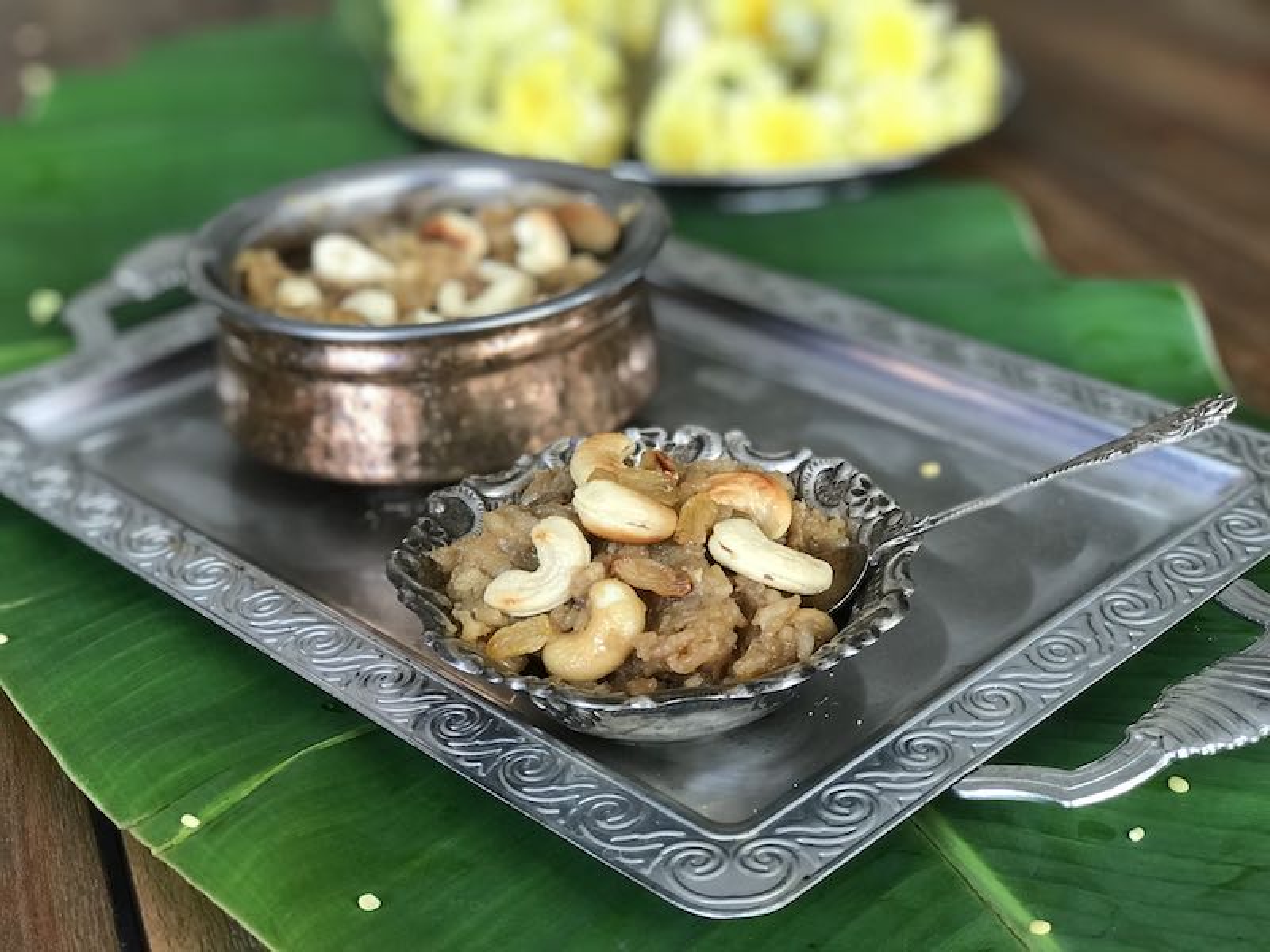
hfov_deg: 33.8
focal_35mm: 57
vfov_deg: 25.7
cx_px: 635
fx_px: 2091
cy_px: 476
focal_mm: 6.6
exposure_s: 1/50
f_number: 2.8
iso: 100
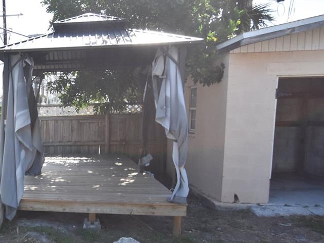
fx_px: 337
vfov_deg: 39.4
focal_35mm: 36
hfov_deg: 44.9
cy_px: 155
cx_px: 13
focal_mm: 10
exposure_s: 1/3000
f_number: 3.5
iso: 800
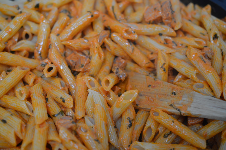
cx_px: 113
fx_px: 376
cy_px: 75
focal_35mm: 60
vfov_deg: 22.6
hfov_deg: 33.4
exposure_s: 1/60
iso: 450
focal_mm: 40
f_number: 3
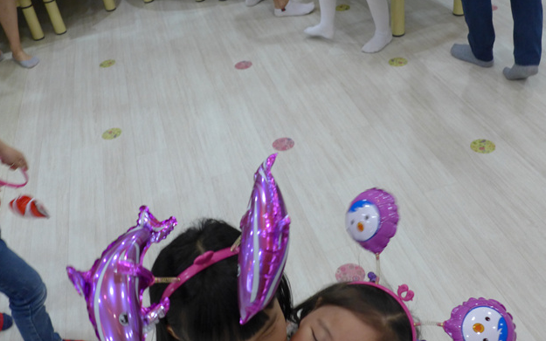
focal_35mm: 38
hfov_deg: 51.5
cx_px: 273
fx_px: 566
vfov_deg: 33.6
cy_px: 169
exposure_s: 1/250
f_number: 1.6
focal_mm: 6.9
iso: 400
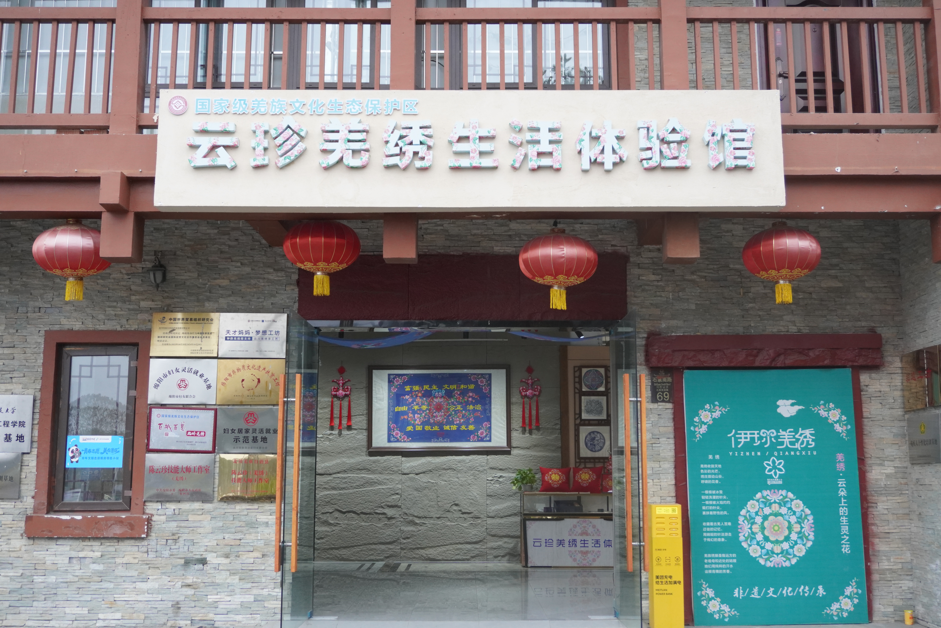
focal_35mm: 39
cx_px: 470
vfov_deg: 34.2
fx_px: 1019
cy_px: 314
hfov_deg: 49.6
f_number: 4.5
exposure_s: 1/200
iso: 1000
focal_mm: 26
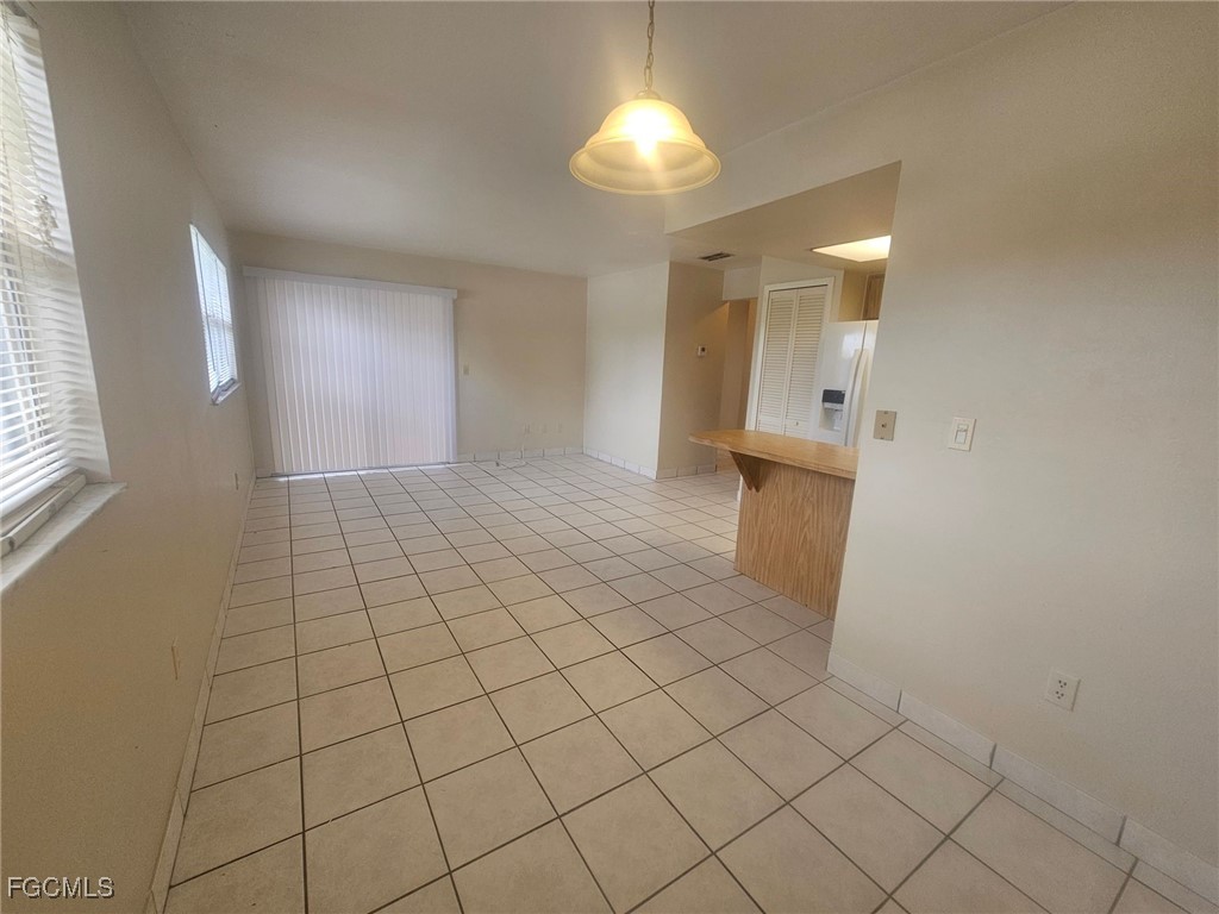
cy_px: 457
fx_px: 458
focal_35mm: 13
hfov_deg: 106.2
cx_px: 610
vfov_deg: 89.9
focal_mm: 2.2
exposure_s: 1/60
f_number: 2.2
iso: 50
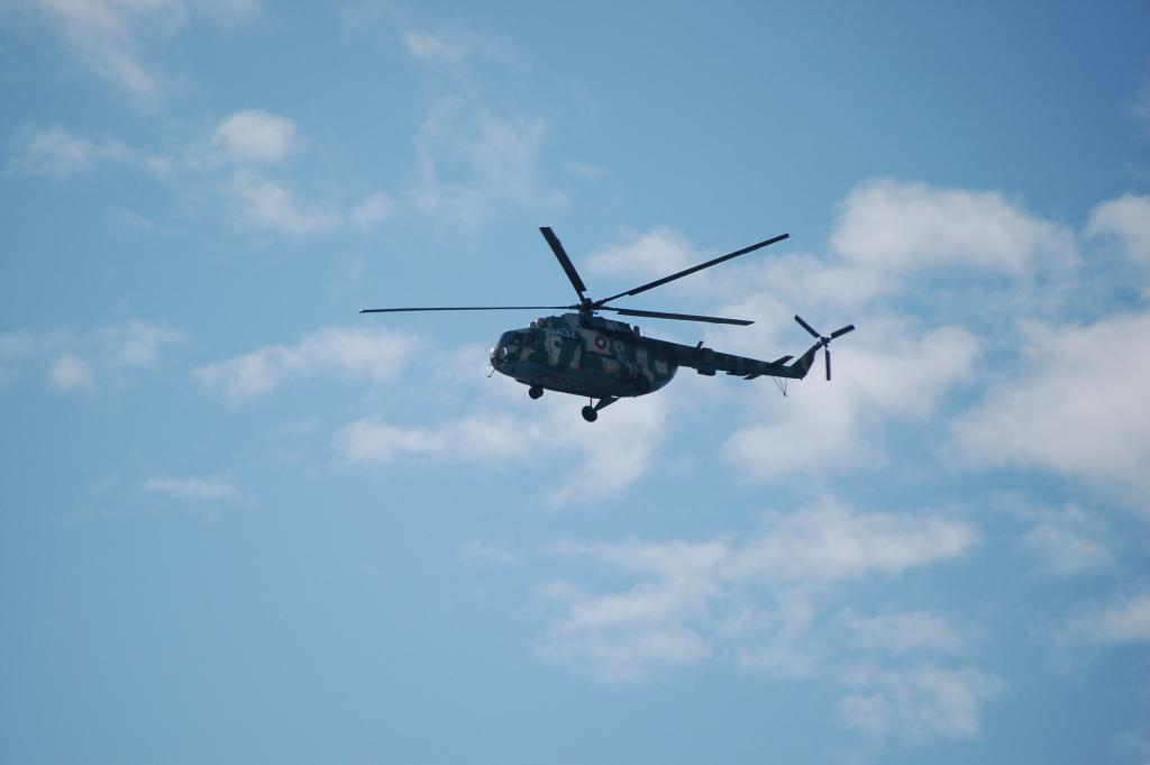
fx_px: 9575
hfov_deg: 6.9
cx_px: 575
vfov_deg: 4.6
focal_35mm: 300
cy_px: 382
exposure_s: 1/1600
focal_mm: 200
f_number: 6.3
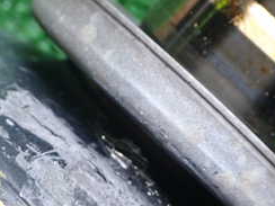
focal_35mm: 123
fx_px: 977
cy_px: 180
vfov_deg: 12.0
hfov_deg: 16.0
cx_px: 83
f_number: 3.2
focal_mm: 9.01
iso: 250
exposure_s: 1/50
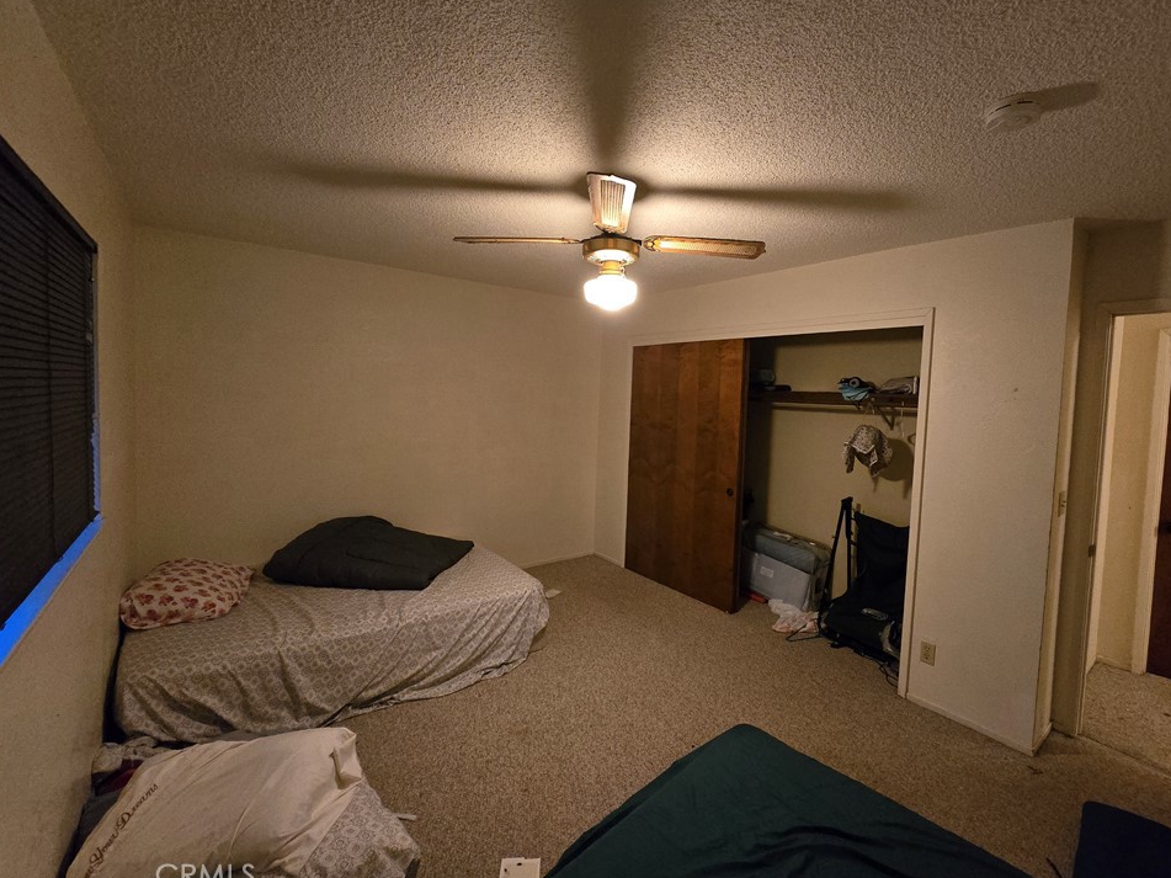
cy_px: 420
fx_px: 474
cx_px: 626
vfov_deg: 85.6
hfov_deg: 101.9
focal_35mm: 14
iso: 1250
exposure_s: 1/30
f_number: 2.2
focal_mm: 2.2
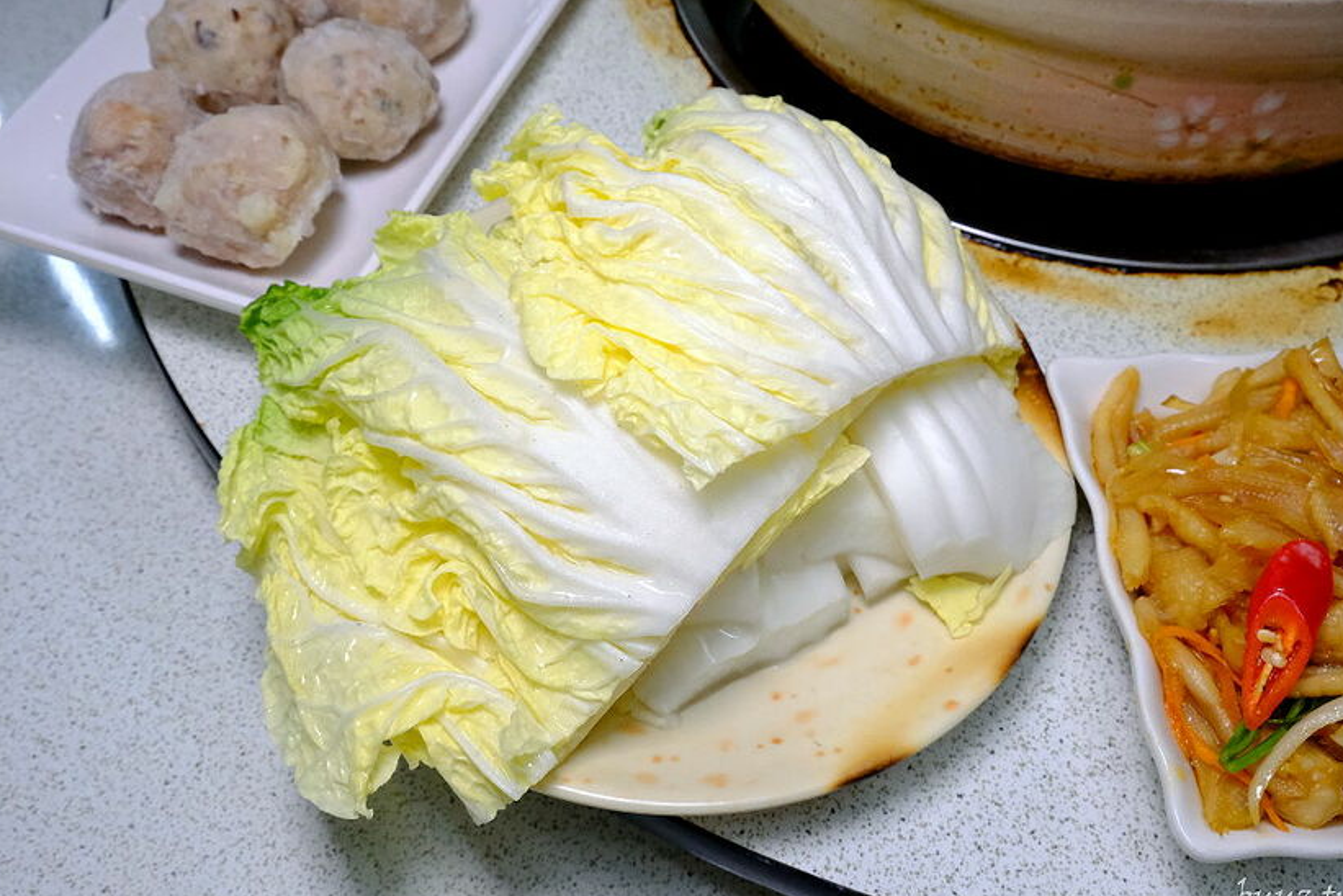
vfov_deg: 43.6
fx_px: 1119
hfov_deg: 61.9
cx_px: 669
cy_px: 448
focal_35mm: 30
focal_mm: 19.6
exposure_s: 1/100
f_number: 8
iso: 3200
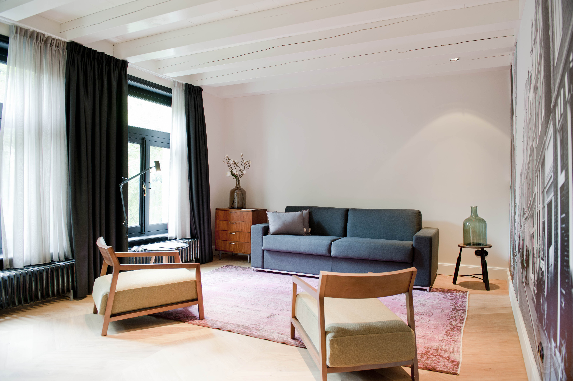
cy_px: 190
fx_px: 382
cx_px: 286
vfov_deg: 53.1
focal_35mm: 24
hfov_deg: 73.8
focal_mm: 24
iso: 400
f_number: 3.5
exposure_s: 1/20
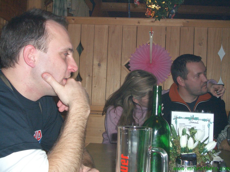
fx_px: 326
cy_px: 86
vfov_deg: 29.7
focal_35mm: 49
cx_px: 115
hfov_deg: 38.9
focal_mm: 8.2
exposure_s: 1/60
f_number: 3.1
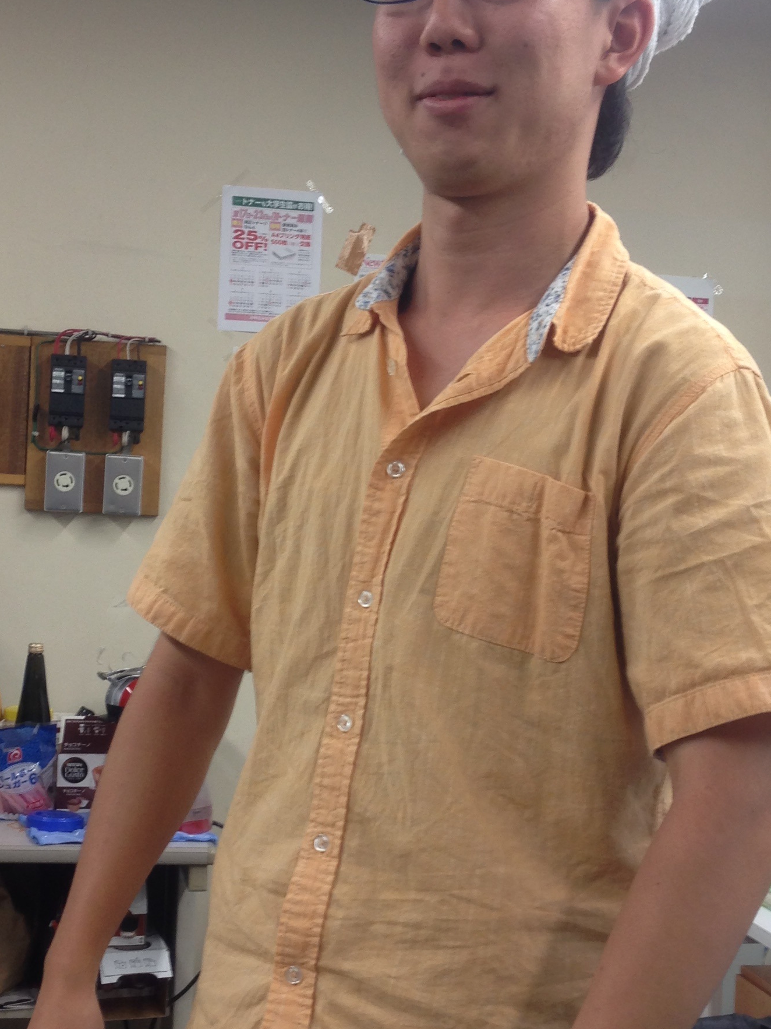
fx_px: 1812
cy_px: 580
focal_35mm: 61
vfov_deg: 31.6
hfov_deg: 24.0
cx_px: 394
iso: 50
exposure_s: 1/30
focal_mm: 4.12
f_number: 2.4
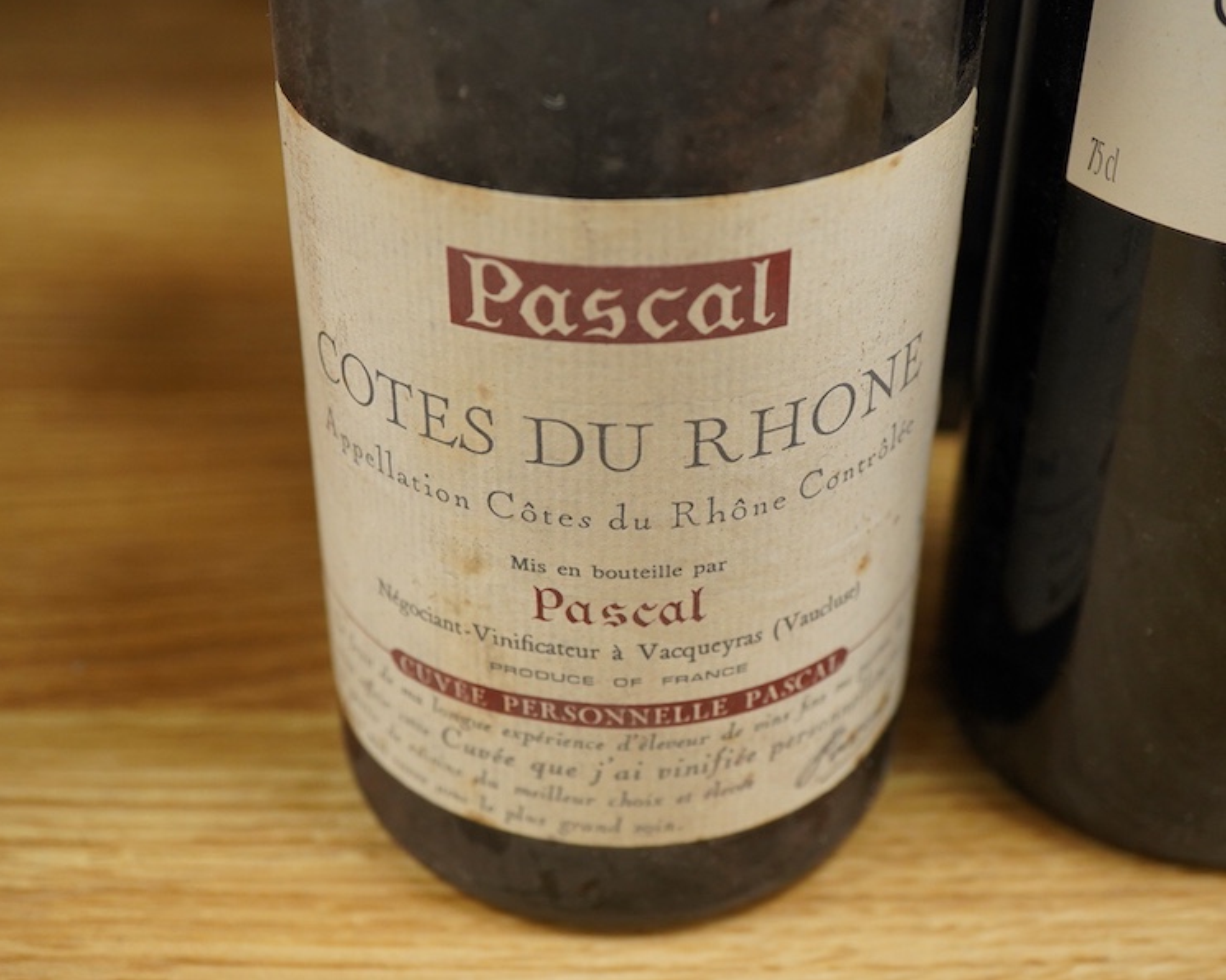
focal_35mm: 51
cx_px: 650
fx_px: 1851
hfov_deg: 36.6
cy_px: 490
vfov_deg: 29.7
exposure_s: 1/125
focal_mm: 30
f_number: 7.1
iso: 1250
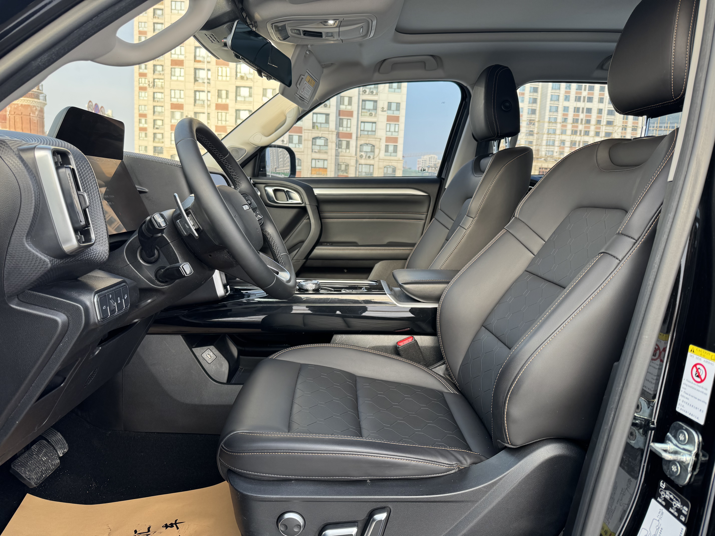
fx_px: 496
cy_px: 268
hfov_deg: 71.6
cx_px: 358
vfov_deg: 56.8
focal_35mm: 24
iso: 80
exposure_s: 1/218
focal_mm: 6.76
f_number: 1.78
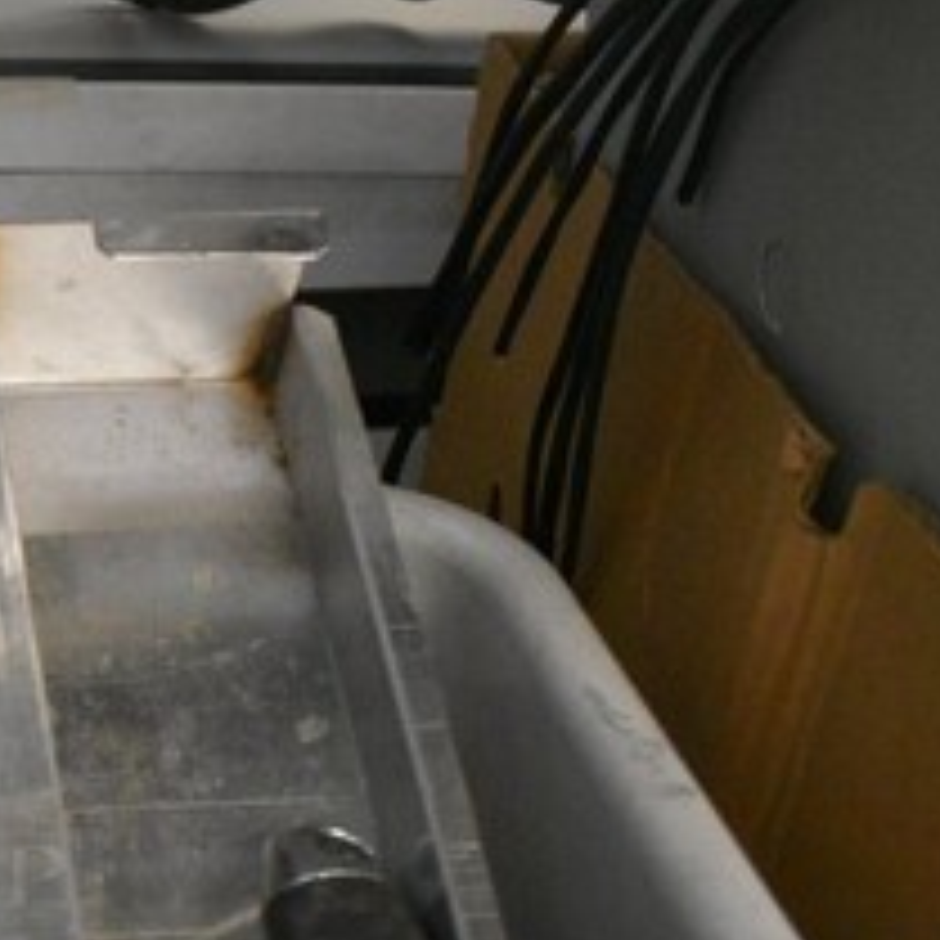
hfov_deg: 22.1
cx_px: -396
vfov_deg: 25.5
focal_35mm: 67
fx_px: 2058
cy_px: 688
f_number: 3.5
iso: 4000
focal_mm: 18
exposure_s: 1/125
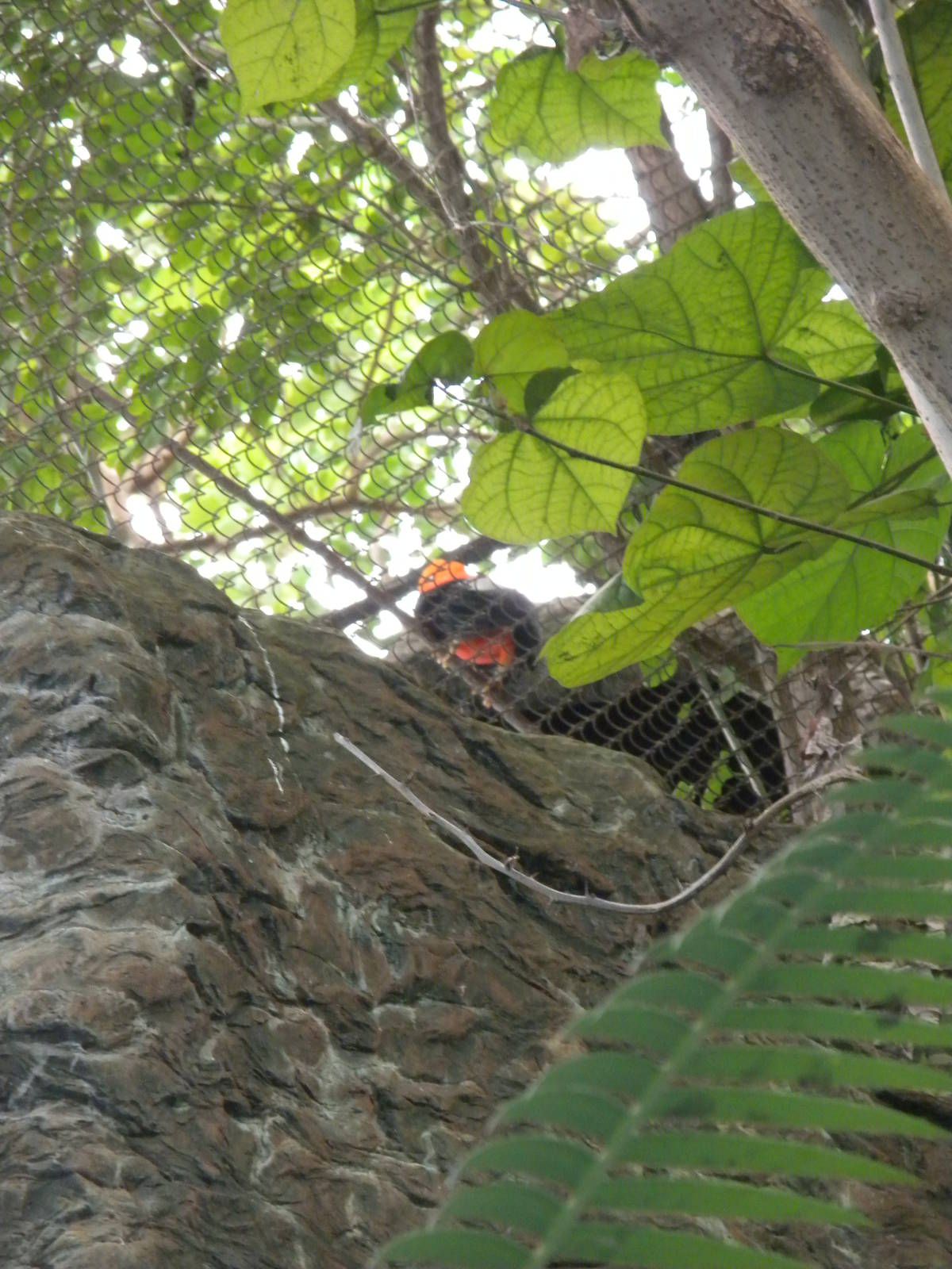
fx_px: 9534
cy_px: 634
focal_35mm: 260
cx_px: 476
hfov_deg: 5.7
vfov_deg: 7.6
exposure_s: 1/37
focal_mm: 46.2
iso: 400
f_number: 5.3
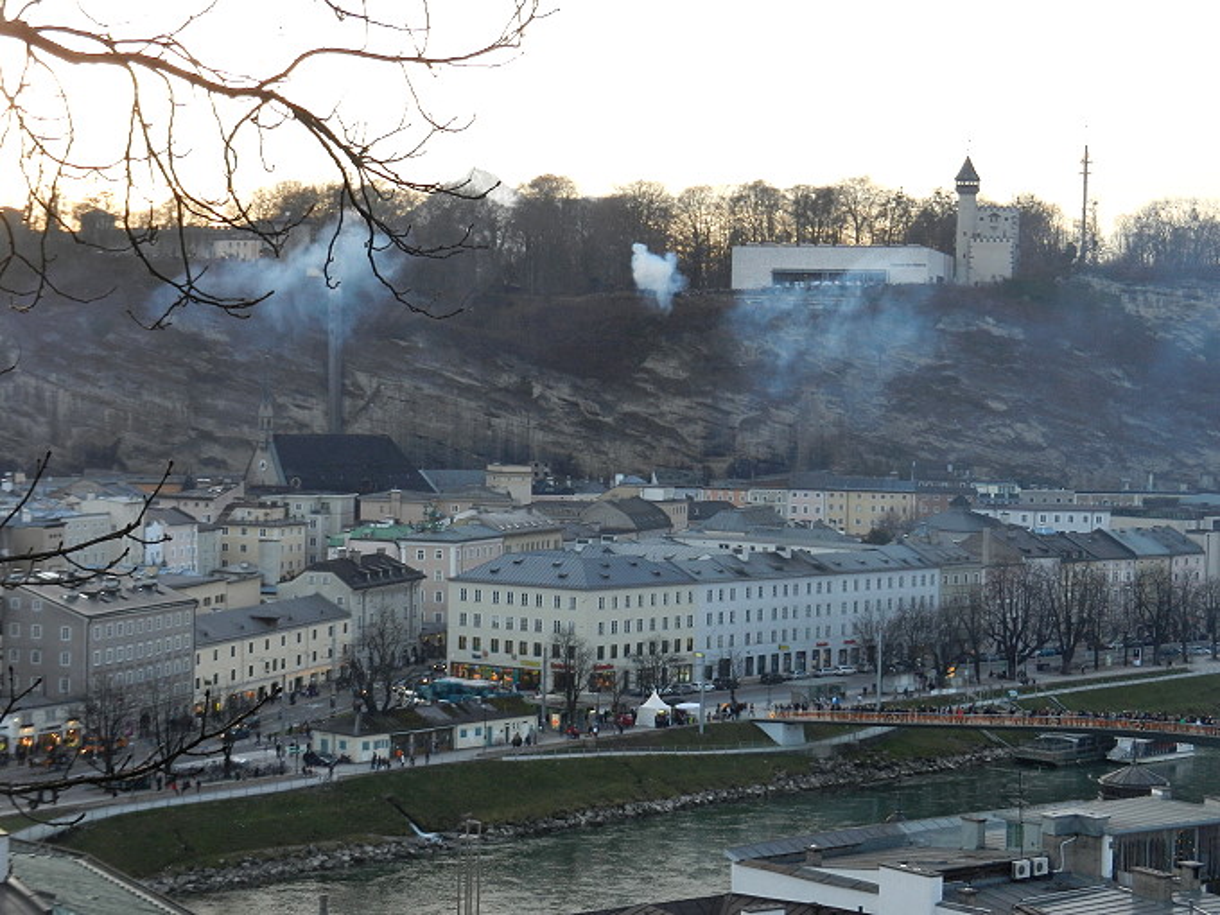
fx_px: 2397
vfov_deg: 21.6
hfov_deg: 28.6
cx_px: 610
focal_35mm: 68
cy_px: 458
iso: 160
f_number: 4.6
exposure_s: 1/60
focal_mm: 12.3
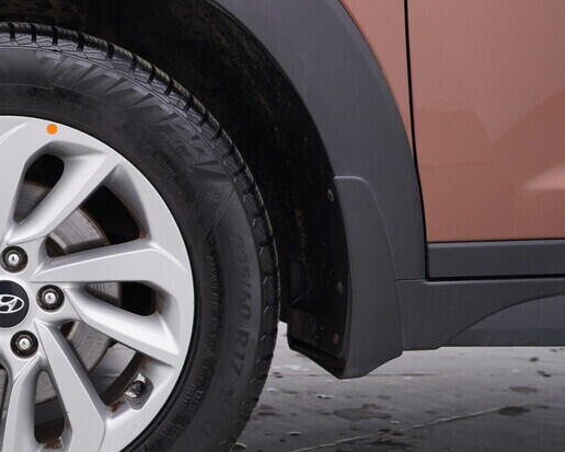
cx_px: 19
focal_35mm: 67
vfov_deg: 22.8
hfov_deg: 26.9
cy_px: 215
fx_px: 1121
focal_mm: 24
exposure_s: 1/60
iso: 125
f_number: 3.5
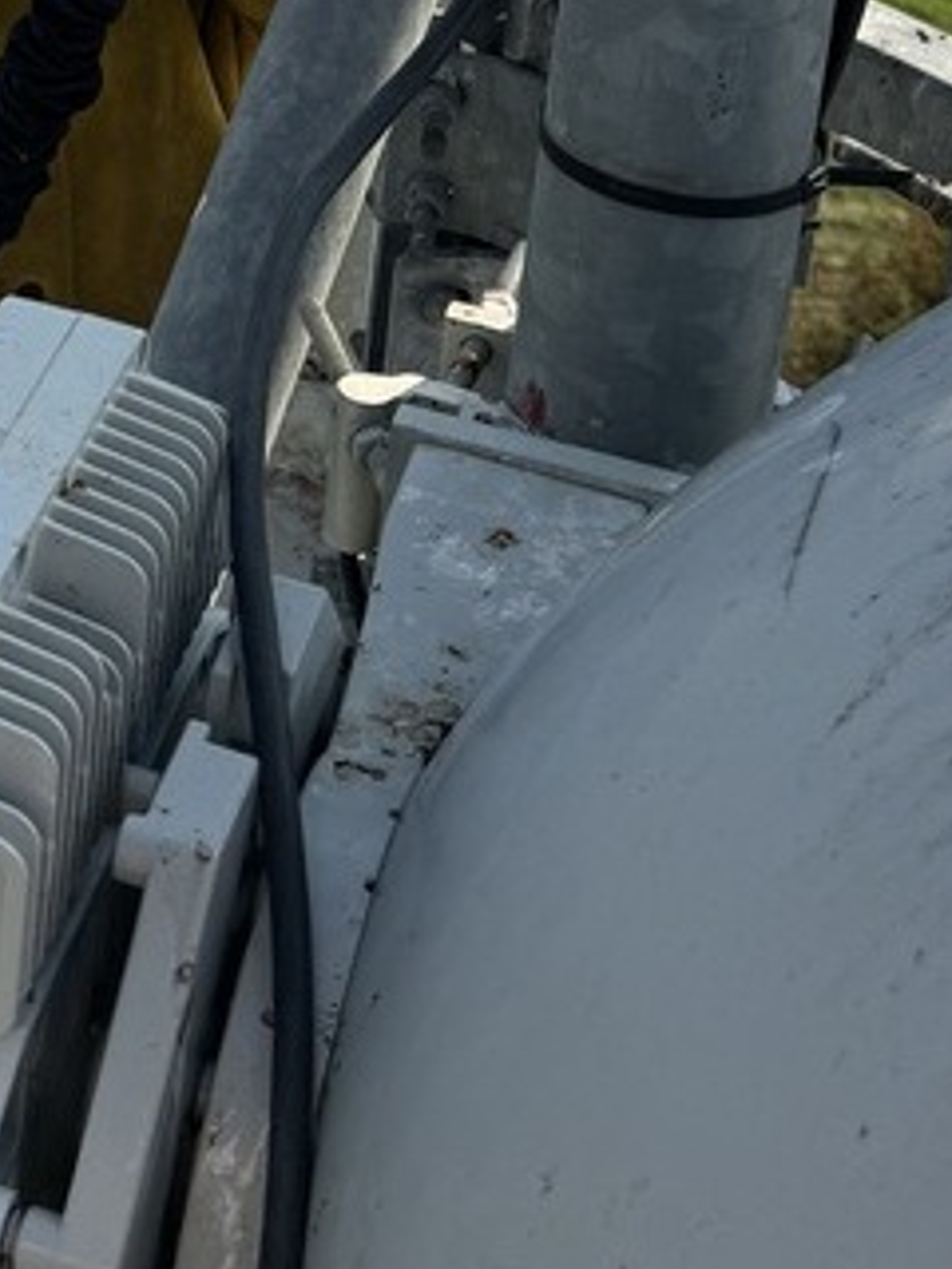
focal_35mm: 90
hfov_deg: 15.9
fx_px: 3300
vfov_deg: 20.0
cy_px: -377
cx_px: -99
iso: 80
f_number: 1.78
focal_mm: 6.76
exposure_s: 1/5348
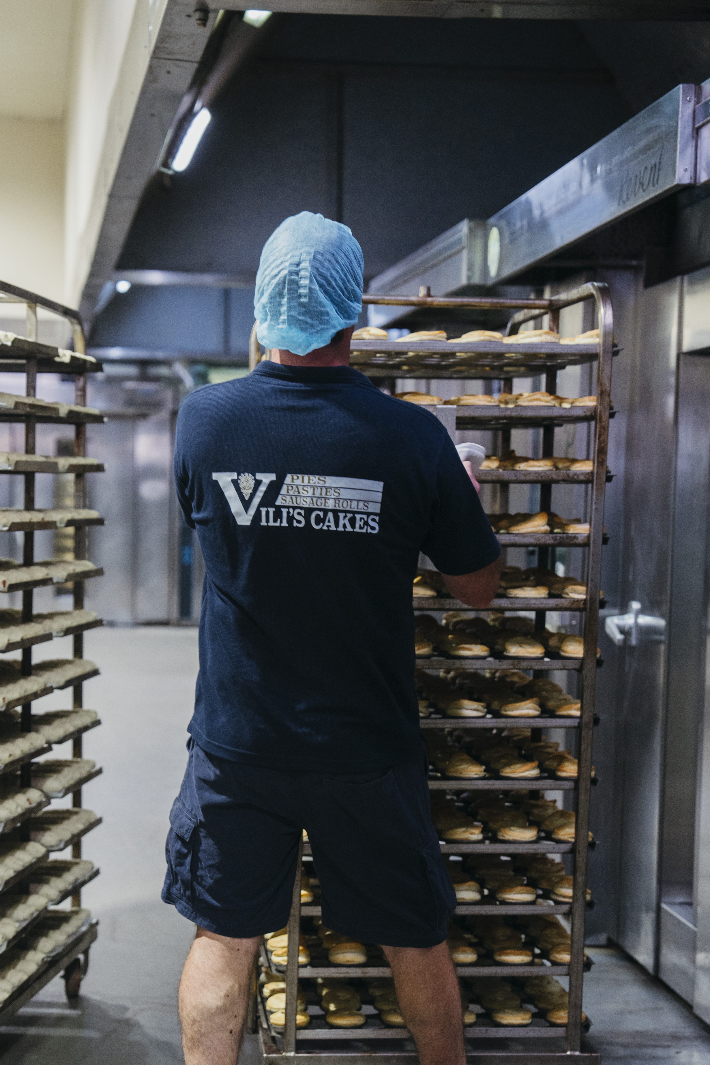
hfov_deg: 20.9
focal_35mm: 65
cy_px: 640
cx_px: 319
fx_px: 1923
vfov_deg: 30.9
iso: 1600
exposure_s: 1/200
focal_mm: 54
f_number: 2.8
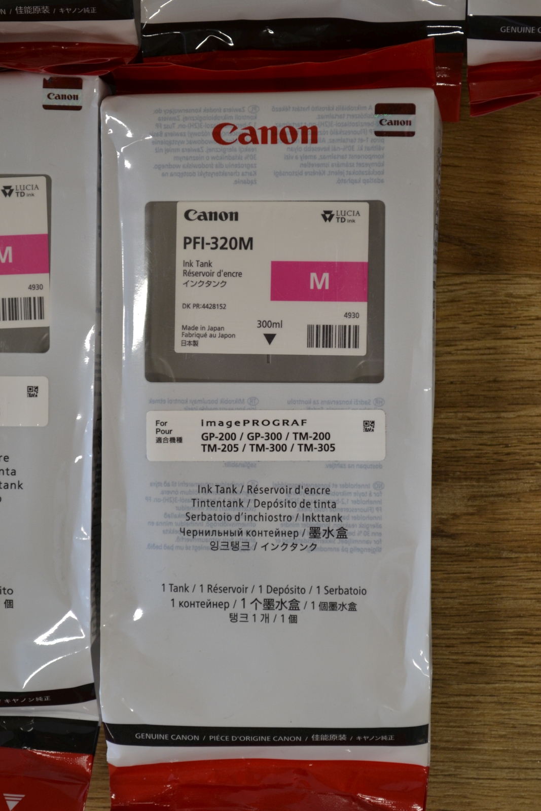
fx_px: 1690
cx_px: 270
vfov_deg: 27.0
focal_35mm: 75
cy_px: 406
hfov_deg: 18.2
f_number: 5.6
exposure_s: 1/30
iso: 400
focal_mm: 50
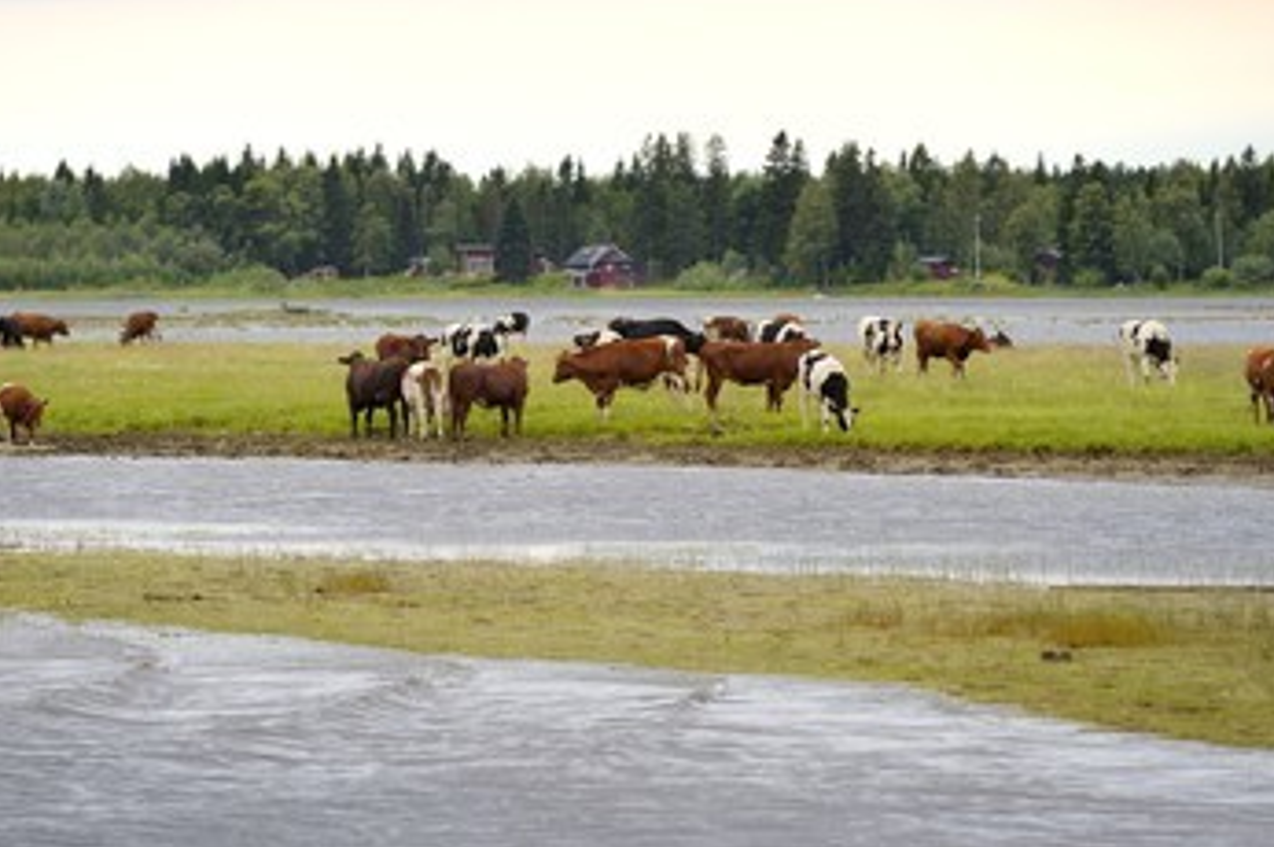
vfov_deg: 5.6
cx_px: 593
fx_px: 8591
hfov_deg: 8.5
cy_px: 365
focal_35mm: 243
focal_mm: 200
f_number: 5
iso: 800
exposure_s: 1/250
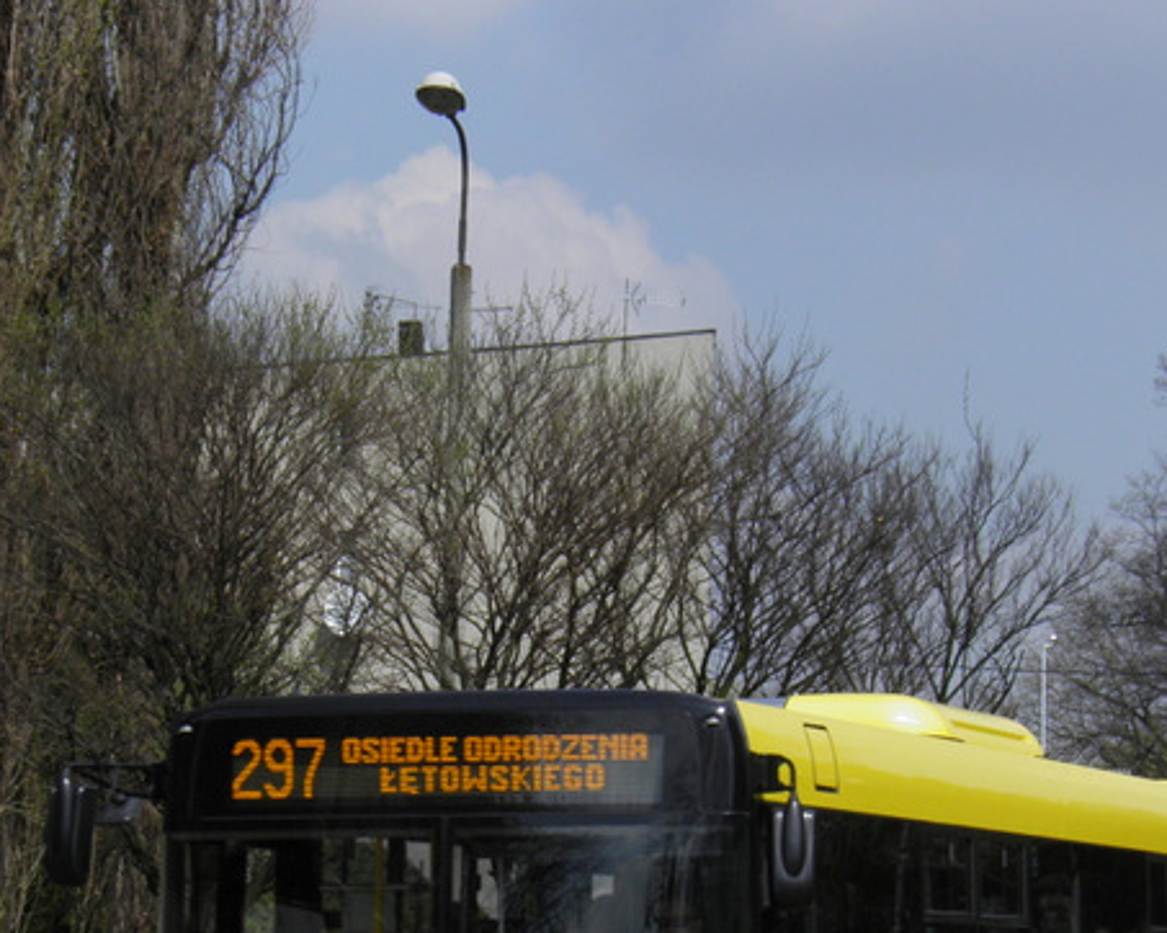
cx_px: 590
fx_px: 5627
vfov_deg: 9.4
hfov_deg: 11.8
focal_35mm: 163
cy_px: 826
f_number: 5.6
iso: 50
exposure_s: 1/400
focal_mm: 15.2
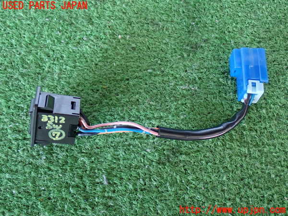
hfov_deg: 40.4
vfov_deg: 30.9
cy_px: 108
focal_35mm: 47
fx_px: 391
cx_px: 144
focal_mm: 8.4
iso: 800
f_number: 3.1
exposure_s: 1/50
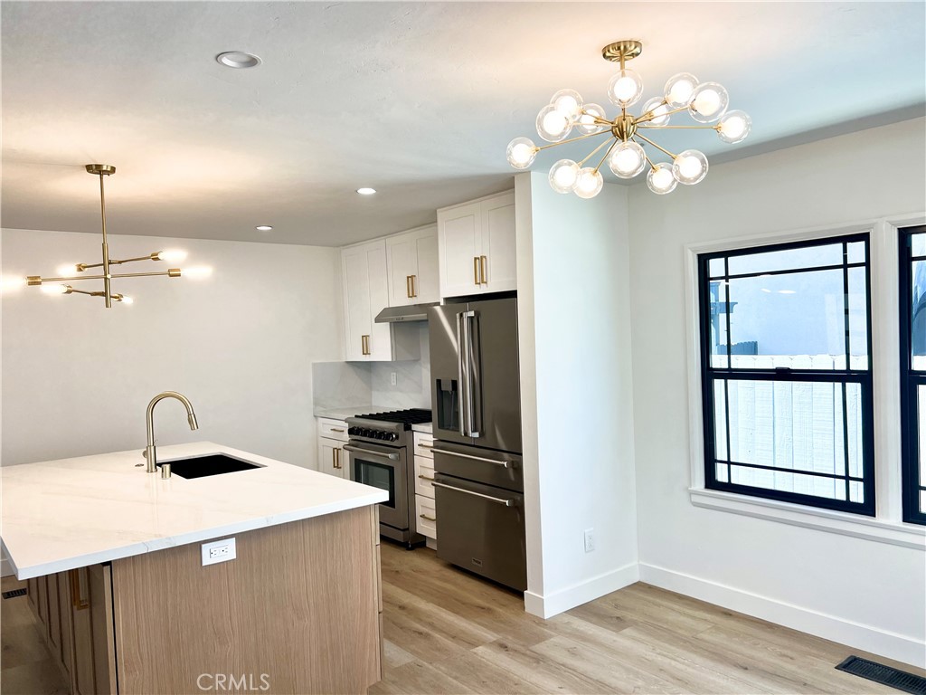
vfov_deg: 53.1
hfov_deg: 67.3
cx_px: 463
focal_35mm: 26
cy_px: 348
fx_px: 696
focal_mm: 5.7
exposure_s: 1/330
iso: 50
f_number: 1.5
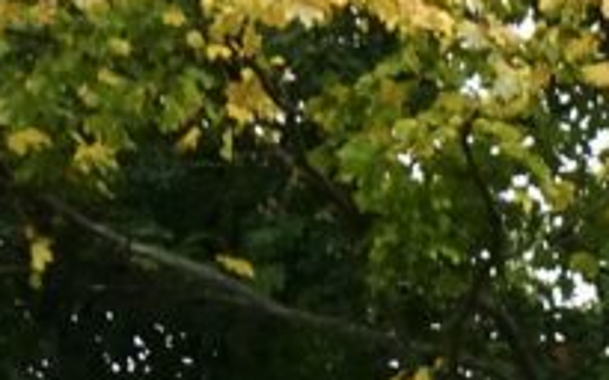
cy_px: 1140
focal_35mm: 257
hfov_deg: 8.0
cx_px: 918
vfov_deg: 4.9
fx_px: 4264
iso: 80
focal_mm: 5.26
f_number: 4
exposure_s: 1/125
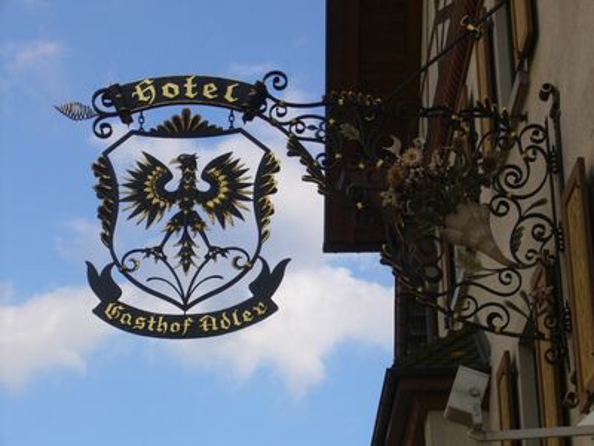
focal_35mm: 103
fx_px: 1767
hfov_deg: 19.1
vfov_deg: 14.4
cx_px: 297
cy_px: 223
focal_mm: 17
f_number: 4.9
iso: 80
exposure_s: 1/320
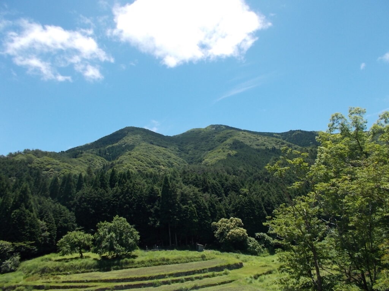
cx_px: 194
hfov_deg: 67.3
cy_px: 146
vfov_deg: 53.1
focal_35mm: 26
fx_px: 292
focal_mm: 4.6
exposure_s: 1/100
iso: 80
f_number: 8
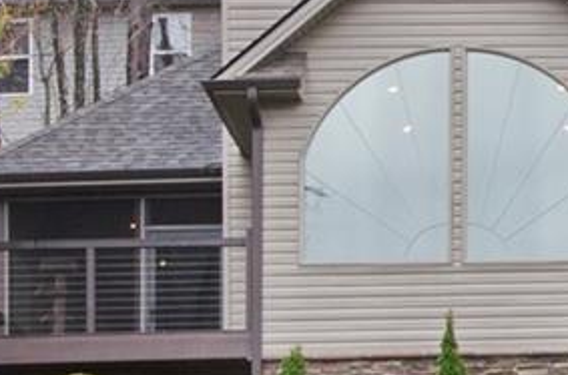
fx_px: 3241
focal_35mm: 206
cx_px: 741
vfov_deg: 6.6
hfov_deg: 9.8
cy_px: 155
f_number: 13
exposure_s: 1/60
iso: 400
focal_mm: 38
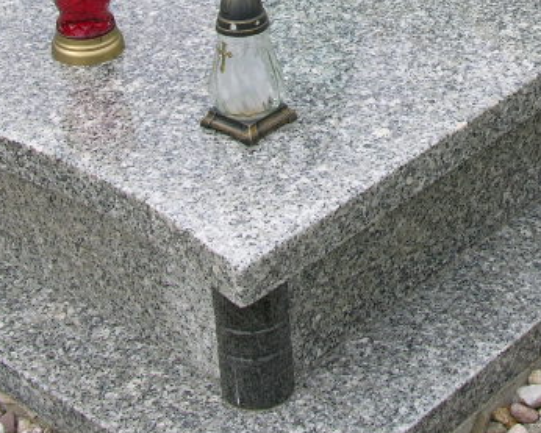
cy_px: -102
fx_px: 1618
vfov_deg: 14.7
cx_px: 407
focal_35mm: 101
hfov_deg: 18.9
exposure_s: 1/190
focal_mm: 8.9
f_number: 5
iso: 50
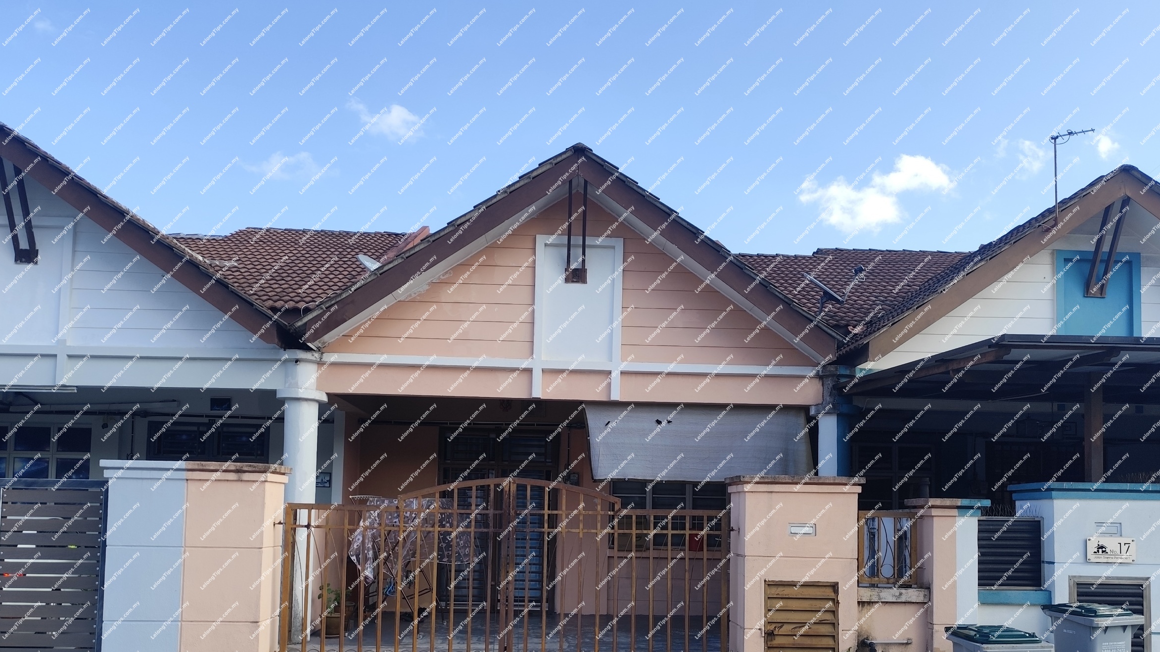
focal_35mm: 26
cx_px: 598
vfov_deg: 44.1
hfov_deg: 71.9
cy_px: 404
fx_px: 800
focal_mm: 6.14
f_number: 1.65
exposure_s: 1/399
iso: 50
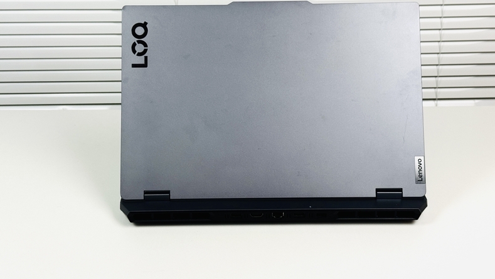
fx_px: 696
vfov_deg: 22.6
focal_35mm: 53
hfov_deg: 39.2
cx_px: 248
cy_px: 127
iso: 50
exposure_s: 1/220
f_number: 1.78
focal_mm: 6.76
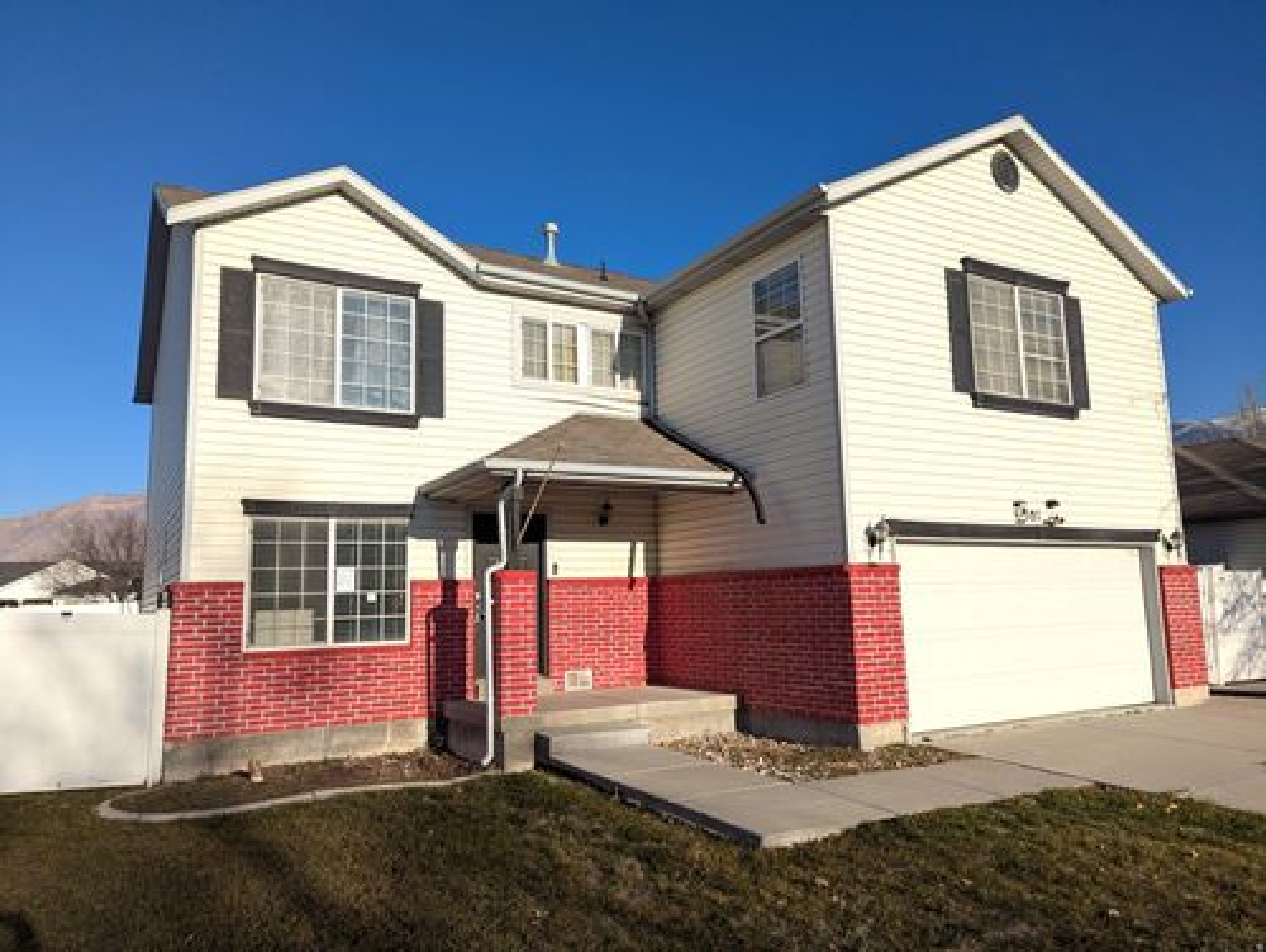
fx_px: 879
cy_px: 476
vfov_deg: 56.9
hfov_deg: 71.5
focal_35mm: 24
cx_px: 633
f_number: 1.85
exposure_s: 1/4348
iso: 58
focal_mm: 6.81
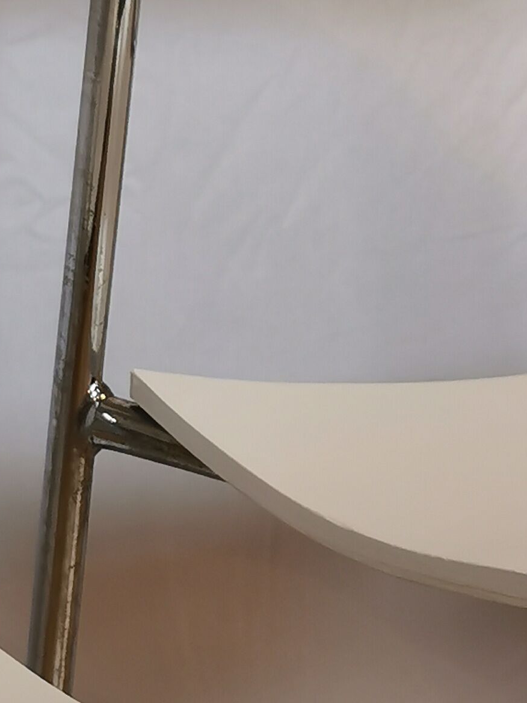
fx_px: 2536
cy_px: 154
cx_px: 458
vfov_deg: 15.7
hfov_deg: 11.8
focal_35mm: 125
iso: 125
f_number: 1.8
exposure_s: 1/100
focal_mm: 5.58
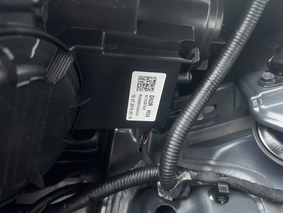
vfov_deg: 53.1
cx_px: 142
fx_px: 213
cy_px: 106
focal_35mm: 26
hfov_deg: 67.3
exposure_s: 1/32
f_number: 1.5
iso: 640
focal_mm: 5.7
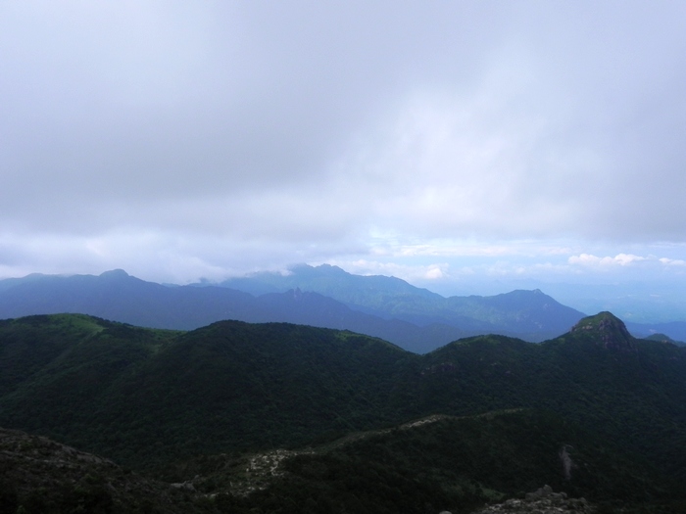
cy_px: 257
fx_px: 654
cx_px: 343
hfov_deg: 55.4
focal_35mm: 33
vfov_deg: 42.9
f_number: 7.1
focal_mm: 5.9
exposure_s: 1/336
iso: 160
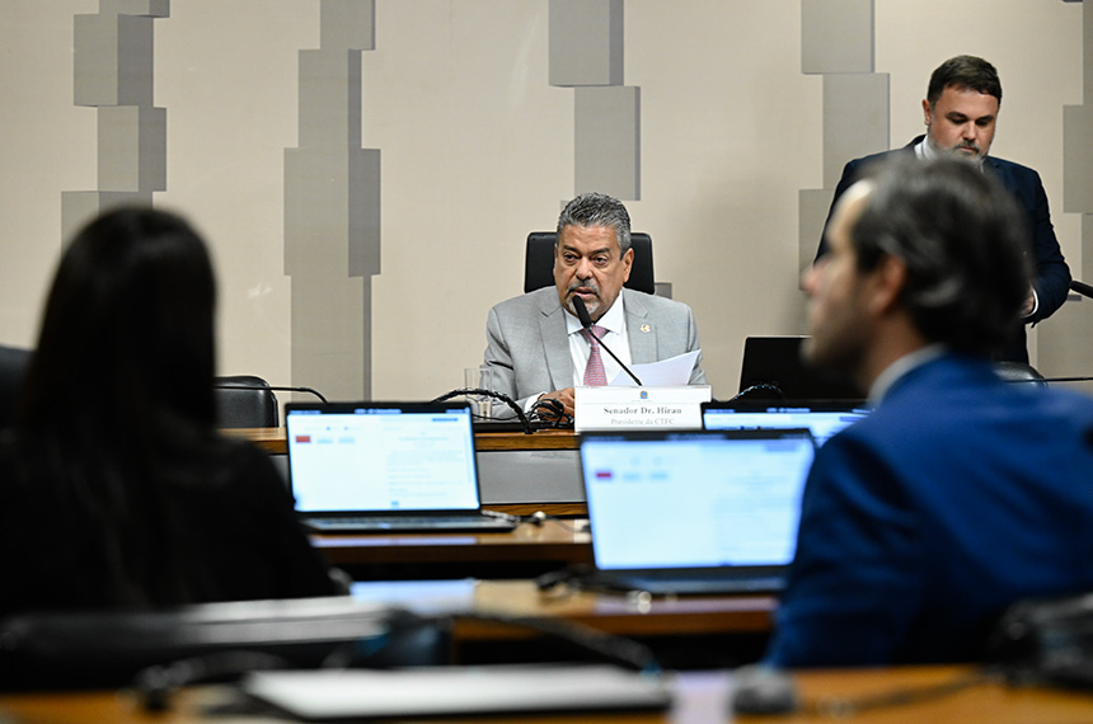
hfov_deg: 15.8
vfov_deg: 10.5
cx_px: 546
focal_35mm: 130
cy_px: 362
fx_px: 3940
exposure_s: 1/160
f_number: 4
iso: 2500
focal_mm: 130
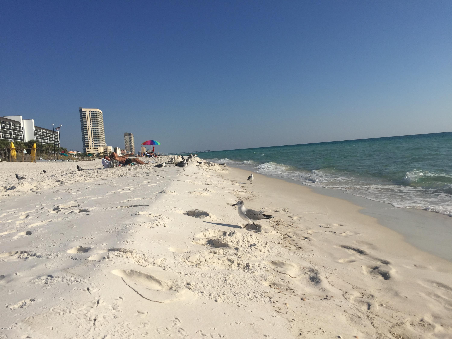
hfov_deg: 61.7
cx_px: 226
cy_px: 170
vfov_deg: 48.2
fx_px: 379
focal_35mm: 29
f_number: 2.2
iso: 32
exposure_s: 1/4950
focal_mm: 4.15
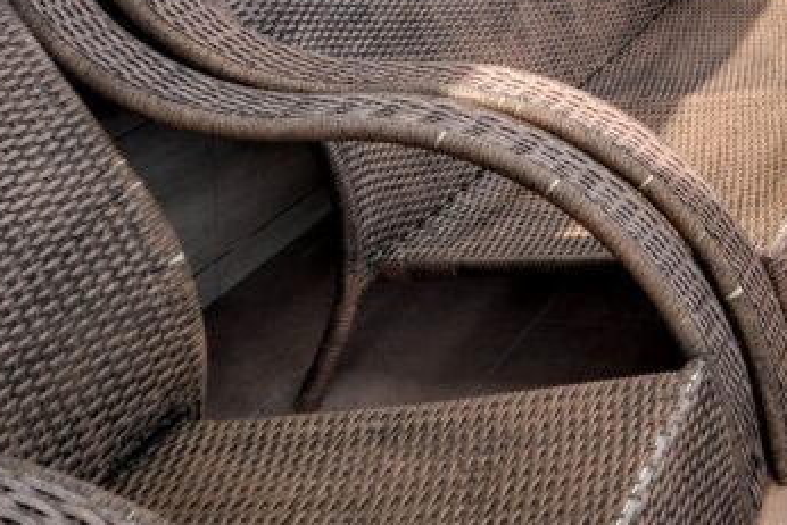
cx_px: 1039
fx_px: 1137
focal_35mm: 52
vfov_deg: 21.1
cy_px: -307
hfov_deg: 29.9
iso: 200
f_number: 9
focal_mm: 10
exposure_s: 1/320
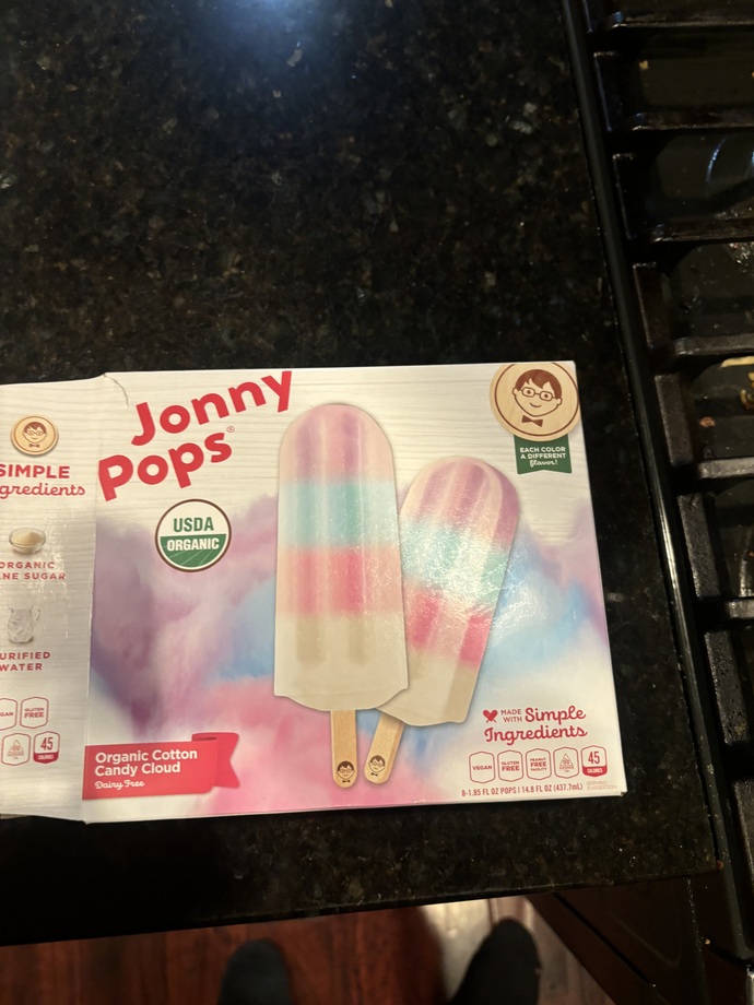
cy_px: 502
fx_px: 755
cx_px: 377
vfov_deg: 67.3
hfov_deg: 53.1
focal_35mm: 26
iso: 250
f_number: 1.6
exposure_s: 1/60
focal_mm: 5.96
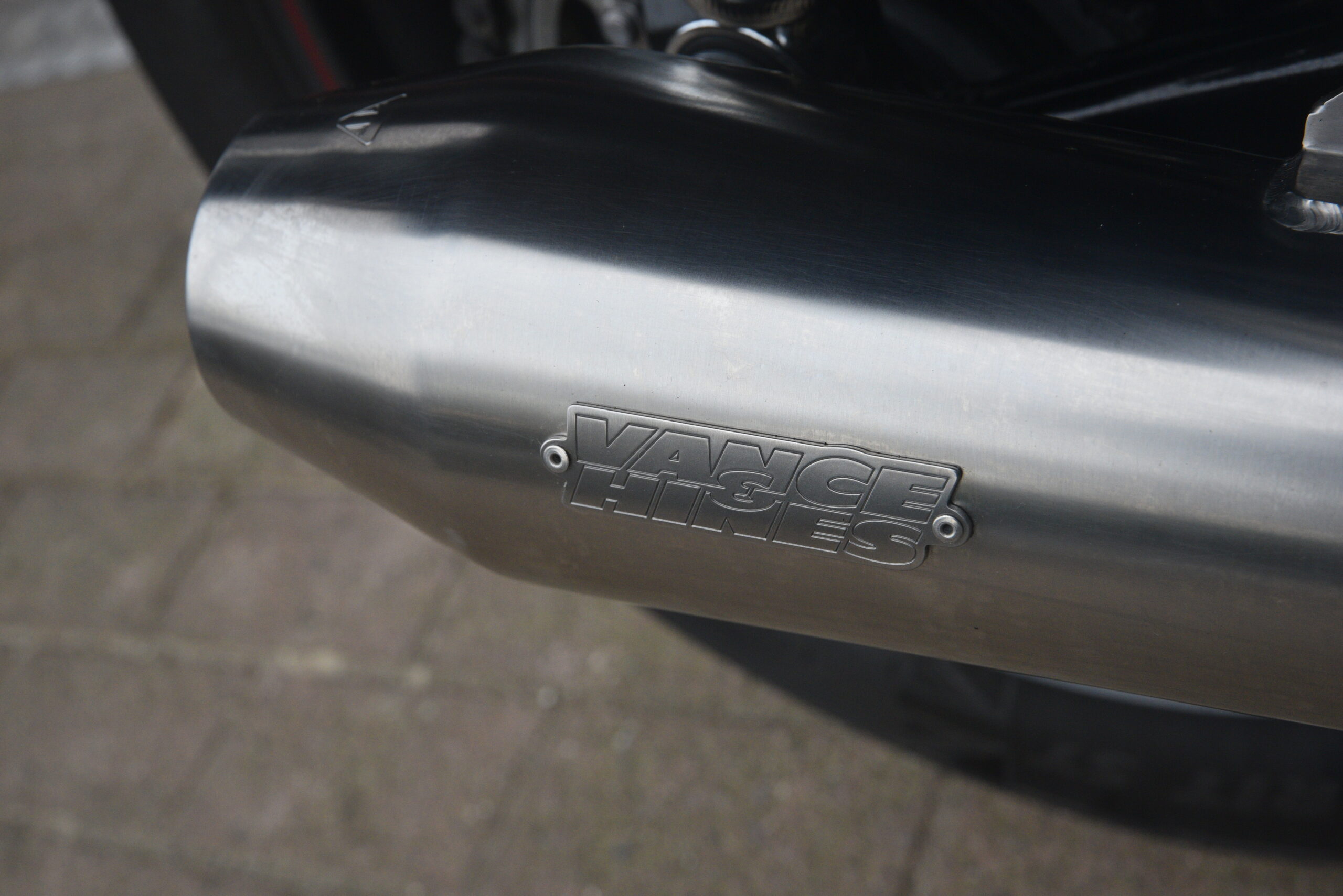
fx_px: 2612
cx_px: 672
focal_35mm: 70
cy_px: 448
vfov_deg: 19.5
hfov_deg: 28.8
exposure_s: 1/500
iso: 1600
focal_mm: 70
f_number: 11
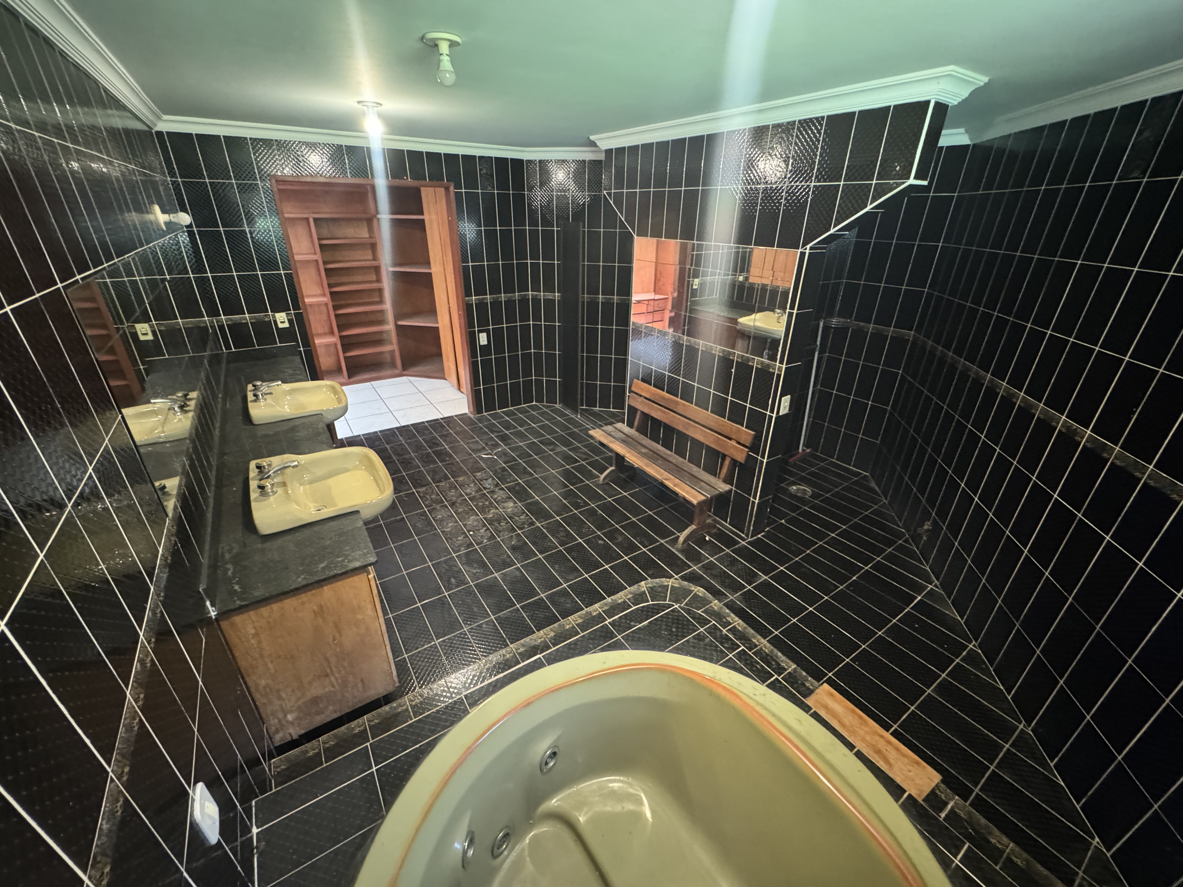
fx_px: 478
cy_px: 444
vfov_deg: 85.7
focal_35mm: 14
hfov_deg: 102.1
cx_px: 592
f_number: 2.2
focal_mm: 2.22
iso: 1250
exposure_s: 1/30
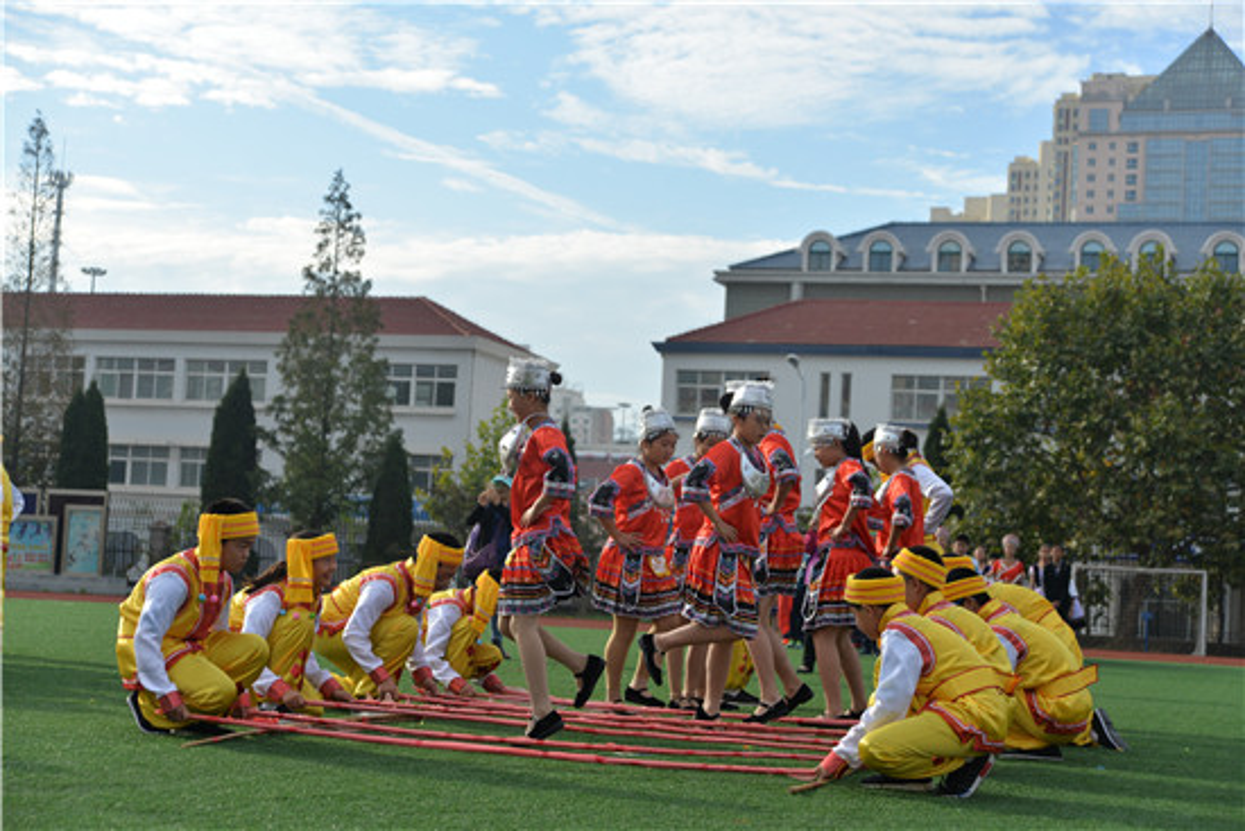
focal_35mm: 62
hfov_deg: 32.4
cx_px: 622
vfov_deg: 21.9
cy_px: 416
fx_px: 2145
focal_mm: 62
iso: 500
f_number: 5.6
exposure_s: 1/2500
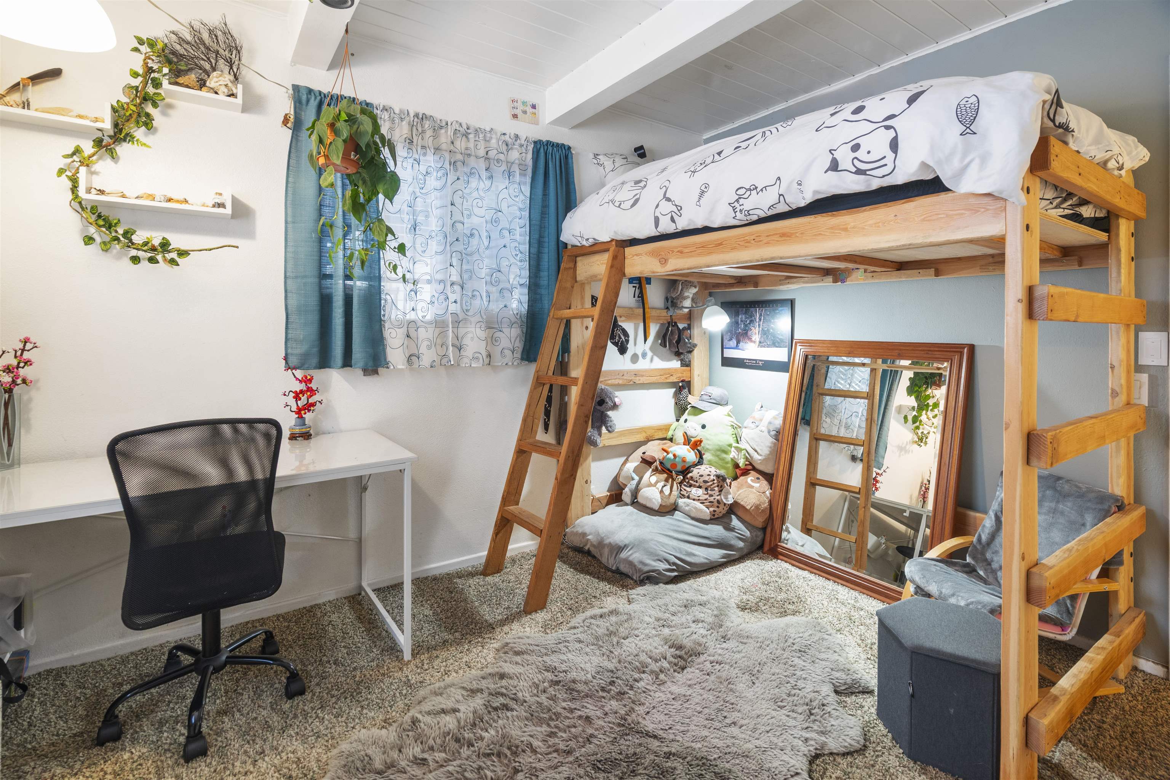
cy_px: 390
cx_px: 585
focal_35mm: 16
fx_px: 520
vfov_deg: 73.7
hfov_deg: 96.7
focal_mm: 16
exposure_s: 1
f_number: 7.1
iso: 400
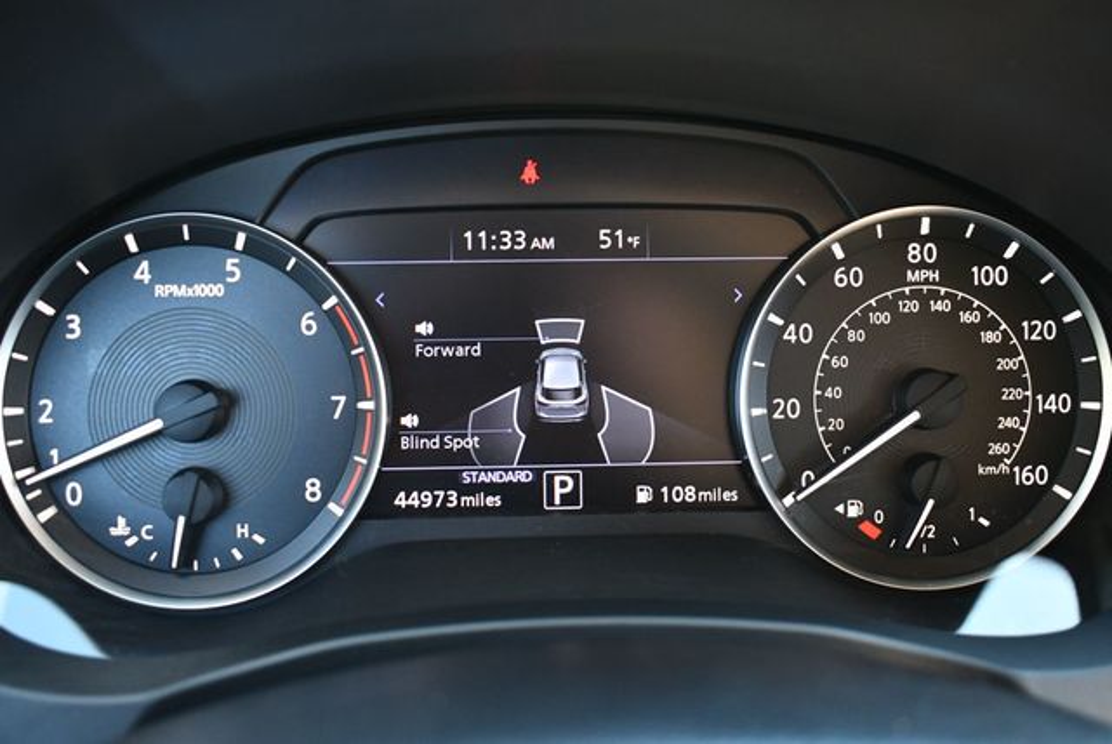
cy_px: 372
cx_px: 556
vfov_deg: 30.6
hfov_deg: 44.5
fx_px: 1360
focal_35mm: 44
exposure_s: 1/125
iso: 900
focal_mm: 22
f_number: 3.8
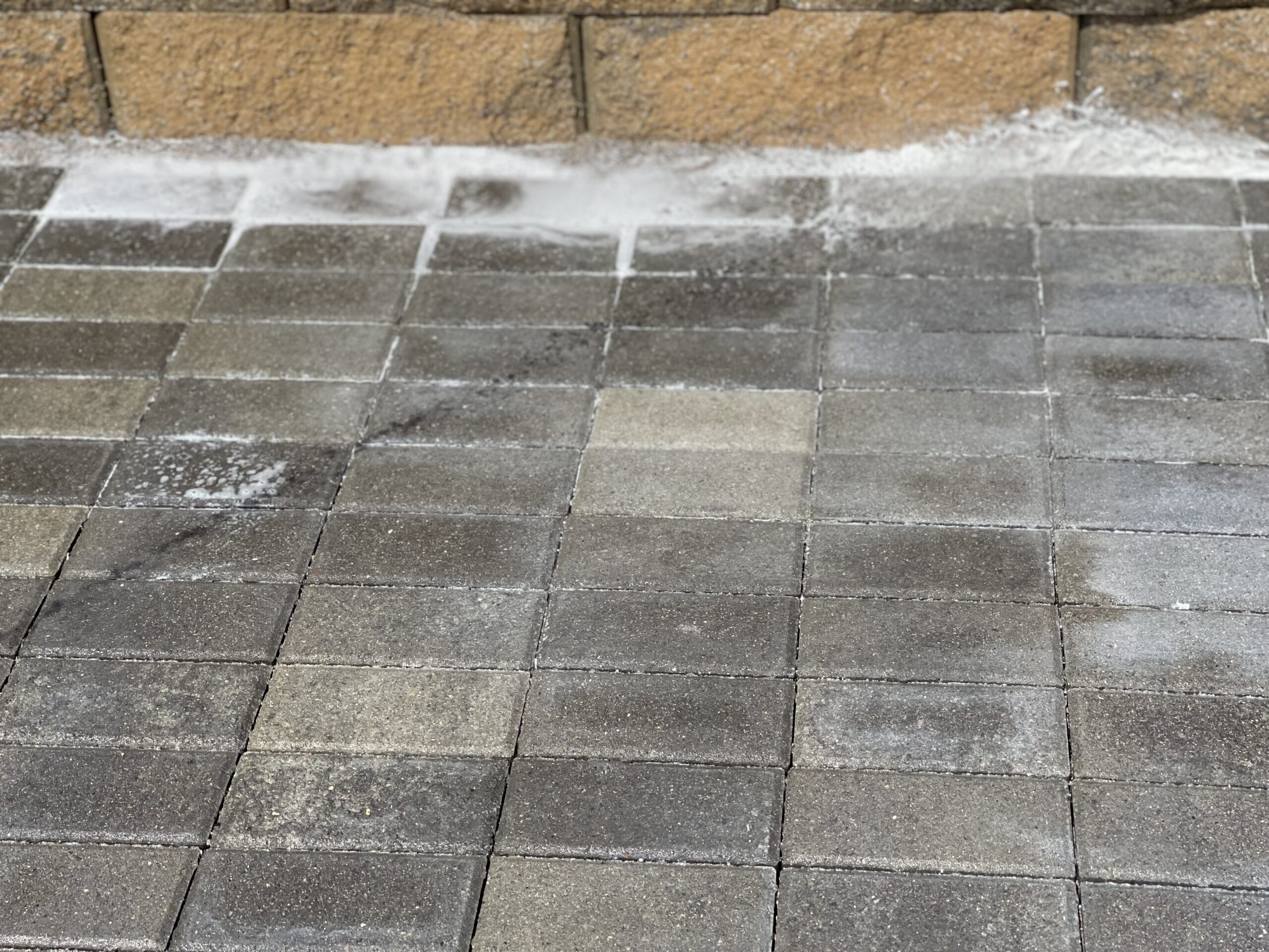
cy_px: 476
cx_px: 634
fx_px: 2346
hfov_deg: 30.3
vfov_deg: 22.9
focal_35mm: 64
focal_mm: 7.5
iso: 32
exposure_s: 1/1449
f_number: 2.2
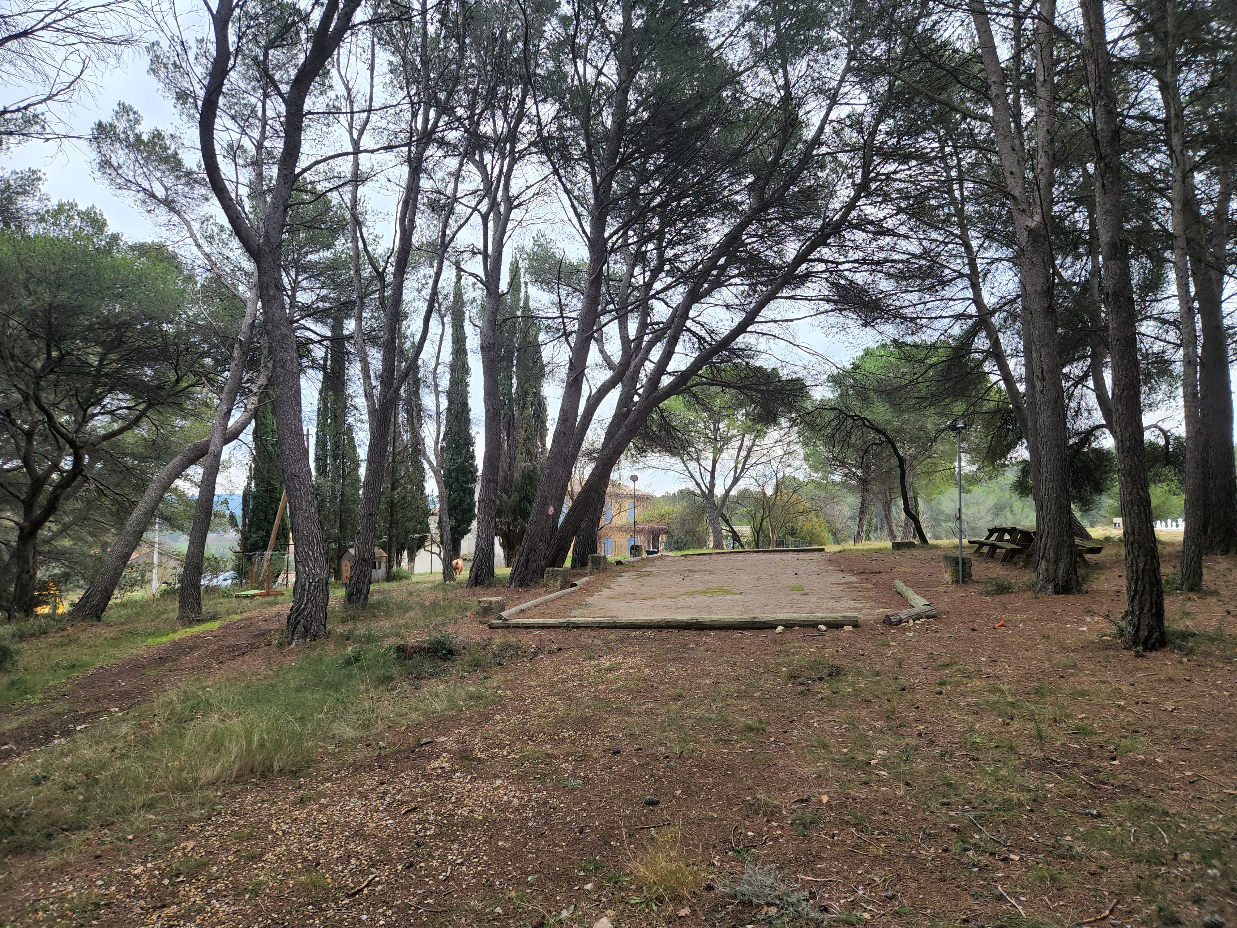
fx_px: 822
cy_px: 464
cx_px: 618
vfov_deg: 58.9
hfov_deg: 73.9
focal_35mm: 23
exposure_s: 1/180
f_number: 1.8
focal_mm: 5.4
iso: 64
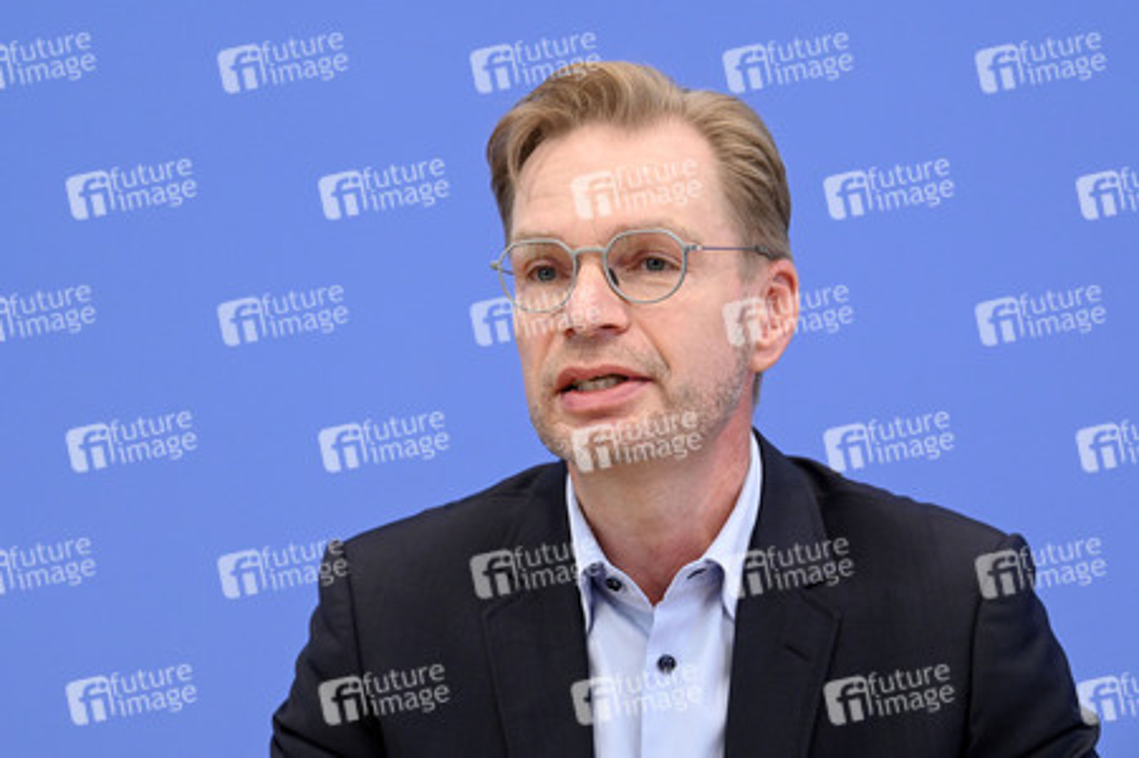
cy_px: 379
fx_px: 4110
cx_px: 570
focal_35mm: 130
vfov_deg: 10.5
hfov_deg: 15.8
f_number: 5.6
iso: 4000
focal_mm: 130
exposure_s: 1/500
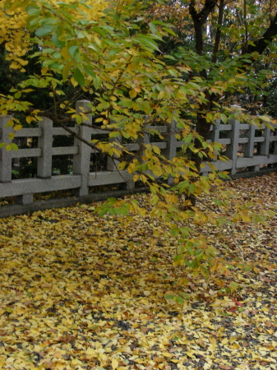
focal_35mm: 53
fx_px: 566
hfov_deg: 27.5
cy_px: 185
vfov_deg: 36.2
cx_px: 138
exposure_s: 1/30.2
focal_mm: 8.8
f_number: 3.5
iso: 165
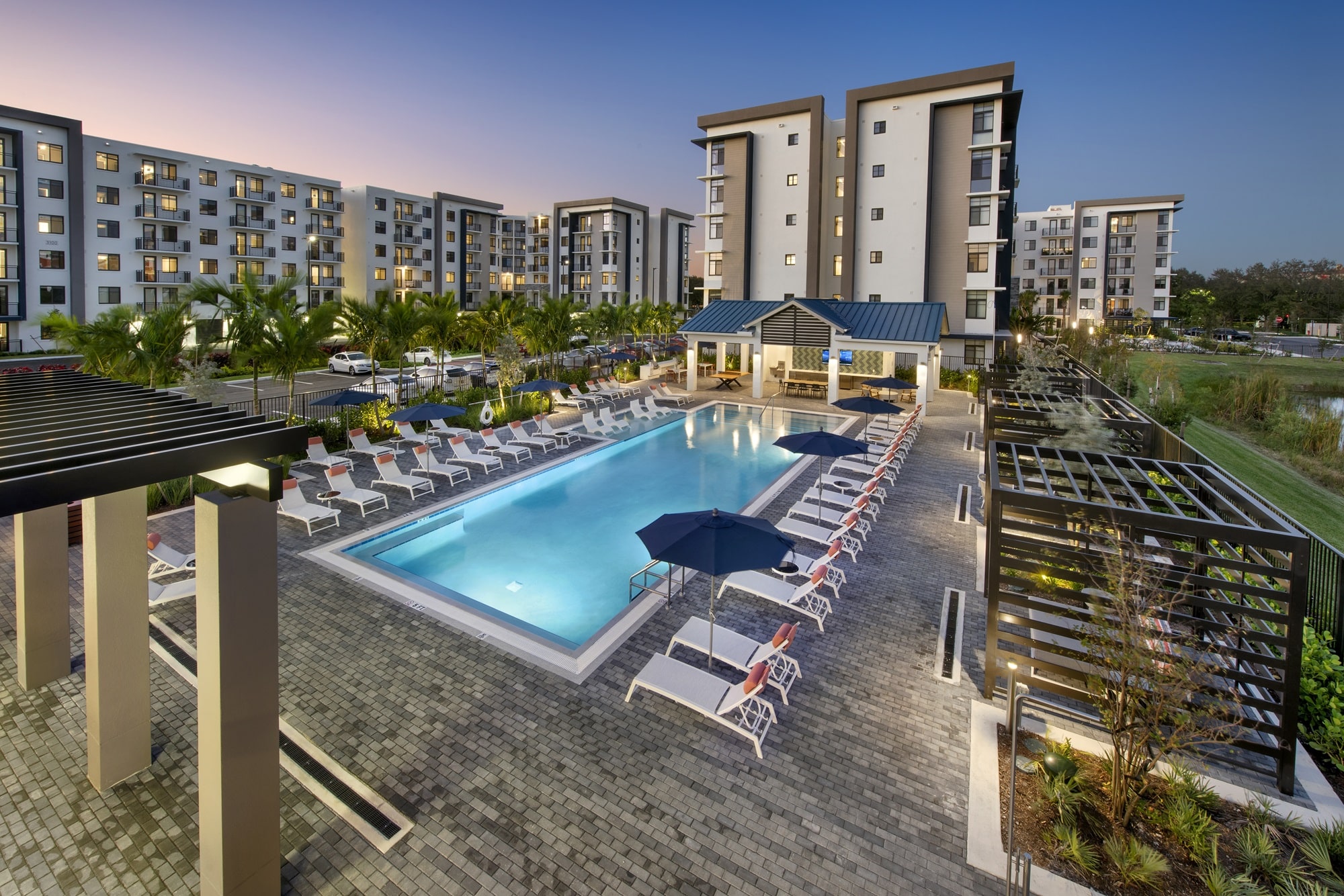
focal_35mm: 14
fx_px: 523
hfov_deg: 104.2
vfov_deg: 81.2
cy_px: 448
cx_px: 672
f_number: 16
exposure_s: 4
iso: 125
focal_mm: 14
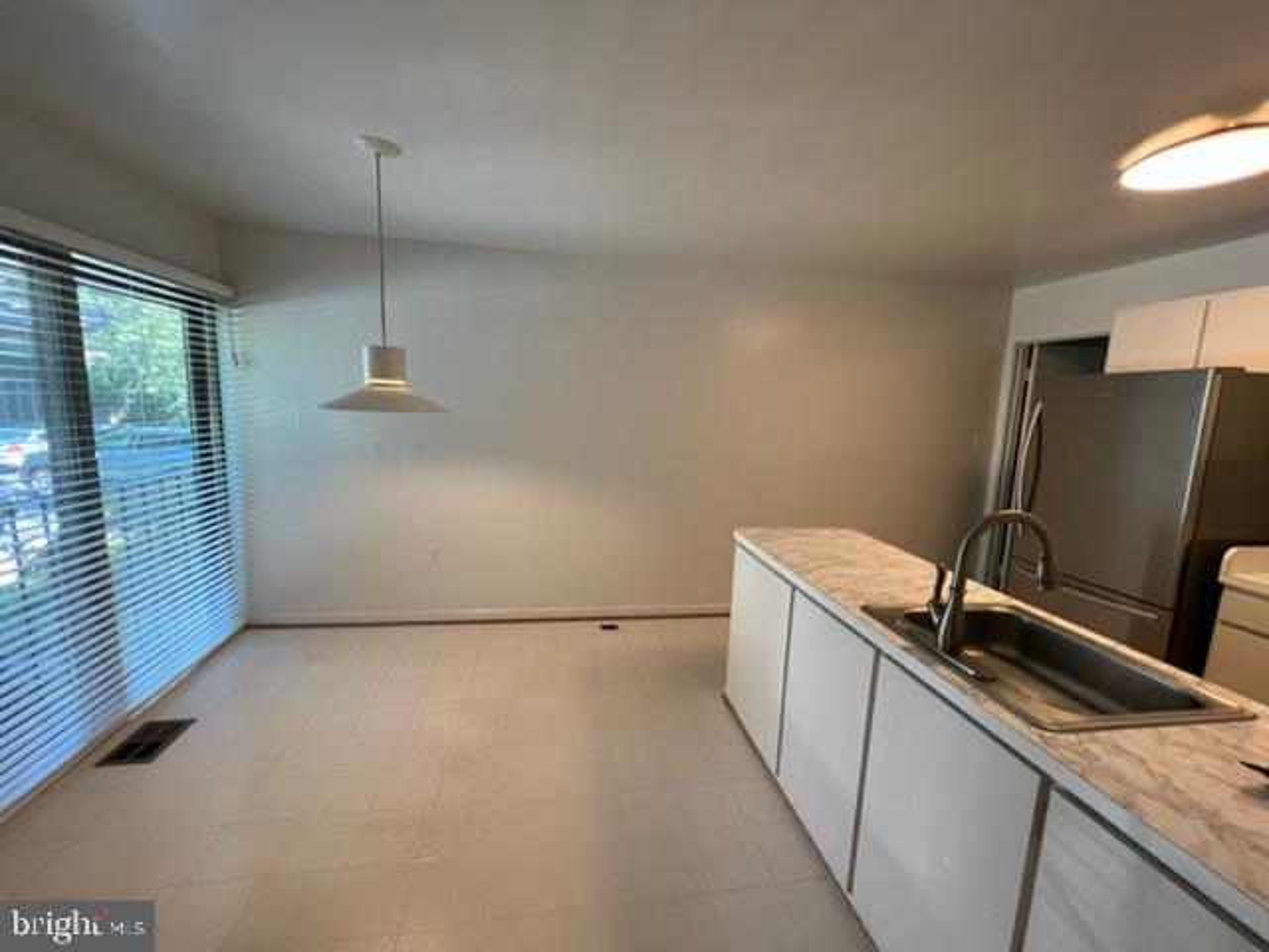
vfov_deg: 89.9
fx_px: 477
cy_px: 476
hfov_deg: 106.2
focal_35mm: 13
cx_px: 634
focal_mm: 1.57
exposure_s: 1/120
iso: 250
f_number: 1.8
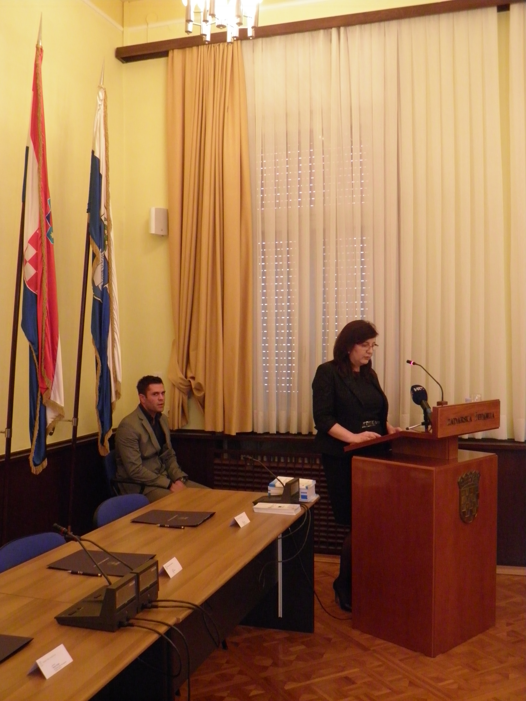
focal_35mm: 35
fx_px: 709
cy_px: 350
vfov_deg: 52.6
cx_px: 263
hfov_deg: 40.7
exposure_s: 1/30
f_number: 3.1
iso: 400
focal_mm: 6.3
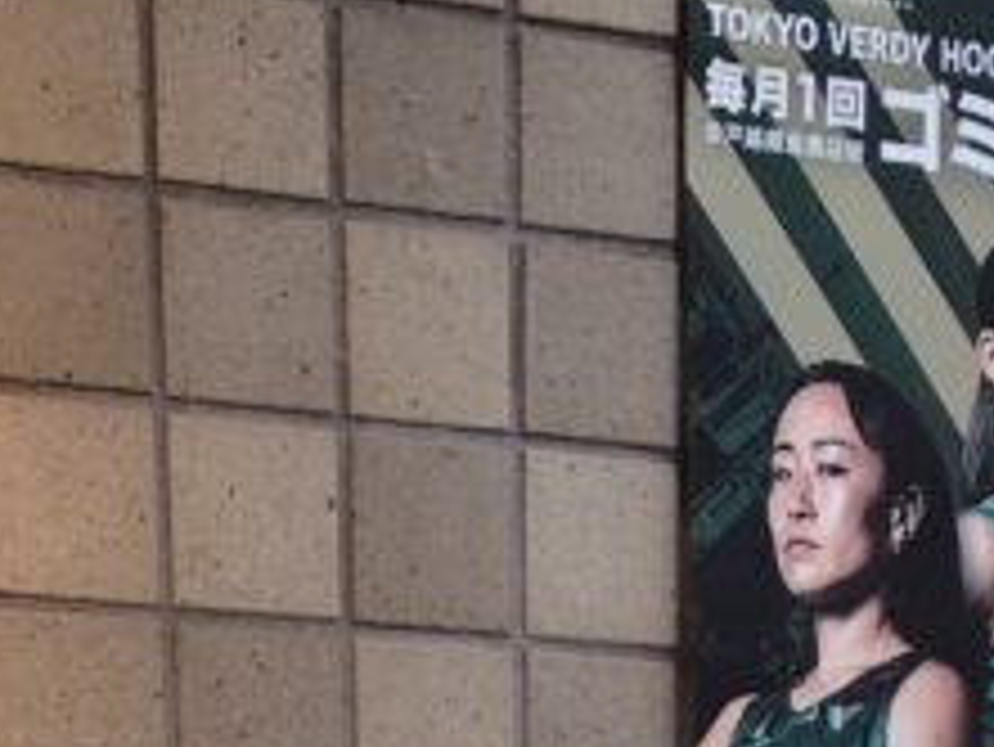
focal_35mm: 133
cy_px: 2102
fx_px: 3821
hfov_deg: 14.7
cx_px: 828
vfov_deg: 9.3
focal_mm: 5.6
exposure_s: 1/60
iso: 192
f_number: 1.9
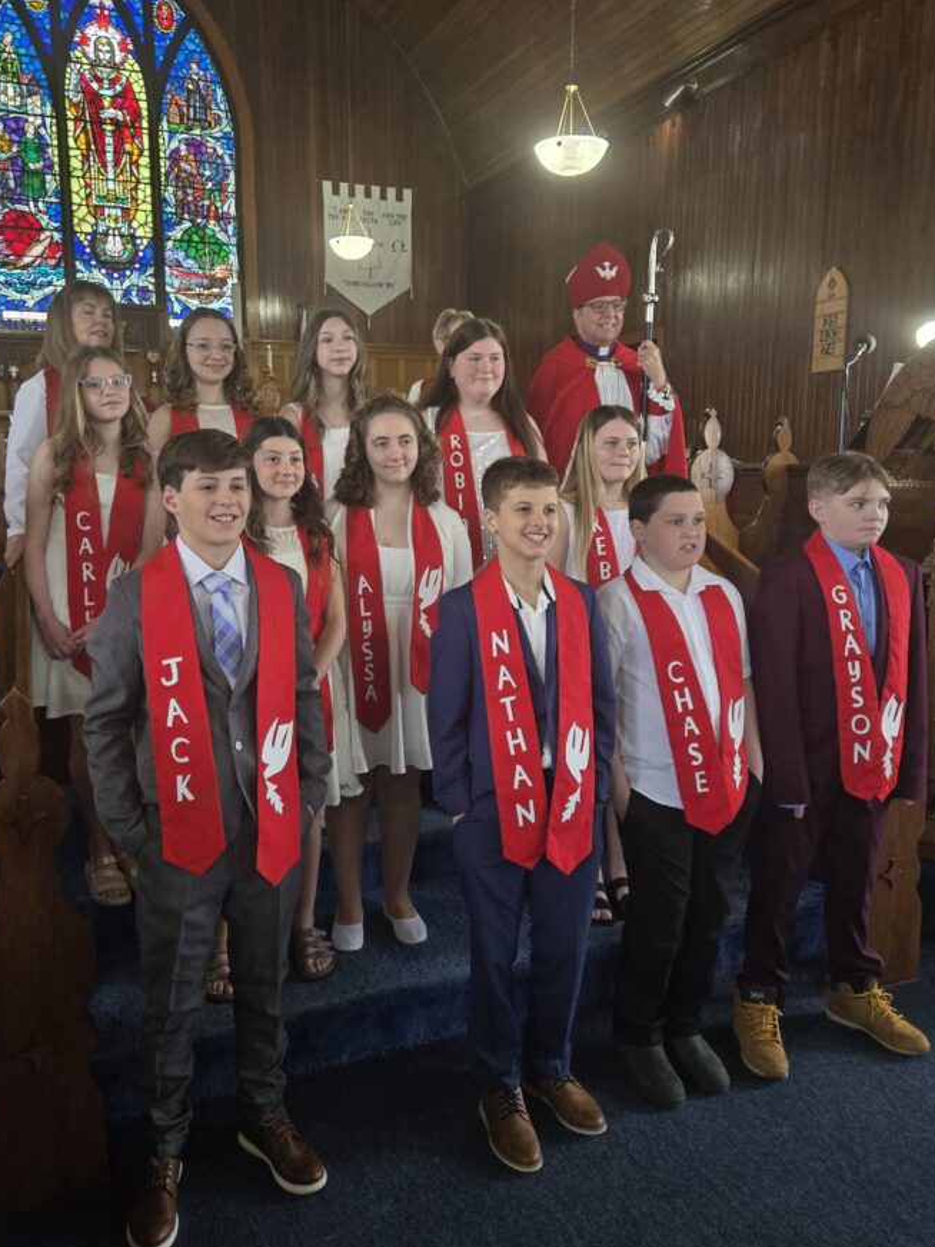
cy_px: 571
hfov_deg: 51.3
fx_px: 972
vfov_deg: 65.2
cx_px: 442
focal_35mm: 27
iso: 320
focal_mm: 5.4
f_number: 1.8
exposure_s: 1/120
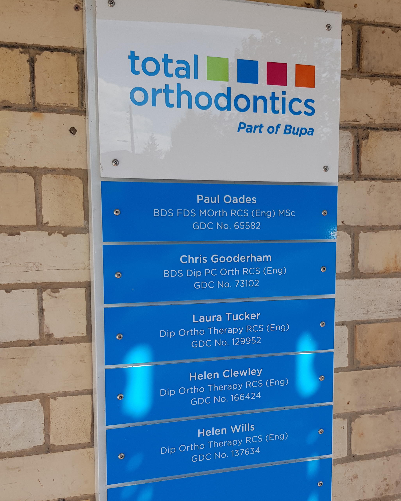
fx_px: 593
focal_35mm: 40
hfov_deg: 37.3
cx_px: 217
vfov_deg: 45.6
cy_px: 289
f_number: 1.7
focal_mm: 4.2
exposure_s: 1/1060
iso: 40
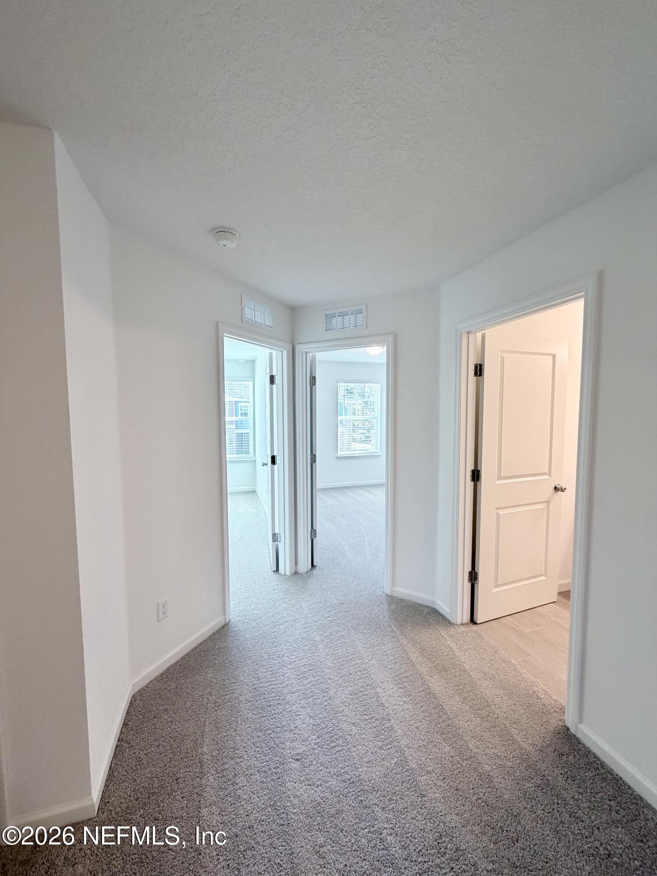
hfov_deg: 85.7
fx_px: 354
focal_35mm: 14
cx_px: 328
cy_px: 438
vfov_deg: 102.1
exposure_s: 1/120
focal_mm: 2.22
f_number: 2.2
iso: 250
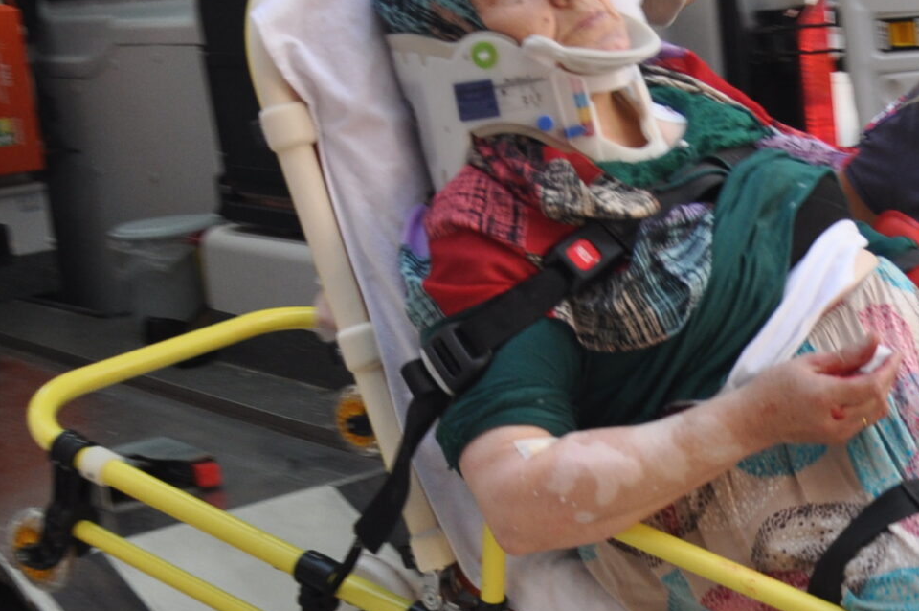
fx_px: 1836
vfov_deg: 18.8
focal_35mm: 72
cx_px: 977
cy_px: 441
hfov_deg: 26.2
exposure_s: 1/80
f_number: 4.5
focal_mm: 18
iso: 400
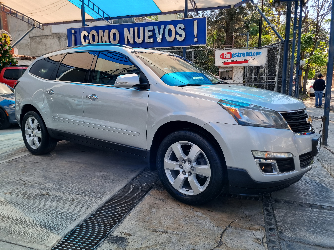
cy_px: 125
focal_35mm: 26
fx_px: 251
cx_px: 167
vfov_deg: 53.1
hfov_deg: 67.3
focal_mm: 5.4
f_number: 1.8
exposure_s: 1/664
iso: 50
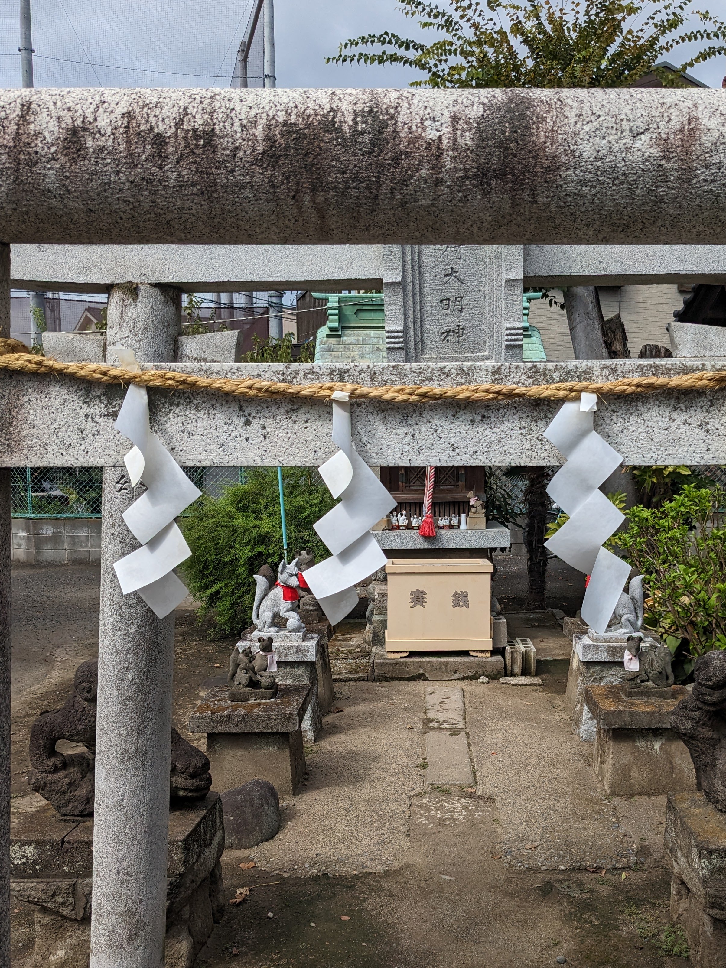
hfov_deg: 41.6
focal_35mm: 34
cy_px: 524
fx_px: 951
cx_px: 442
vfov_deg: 53.9
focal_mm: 4.38
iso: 53
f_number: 1.73
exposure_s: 1/3344
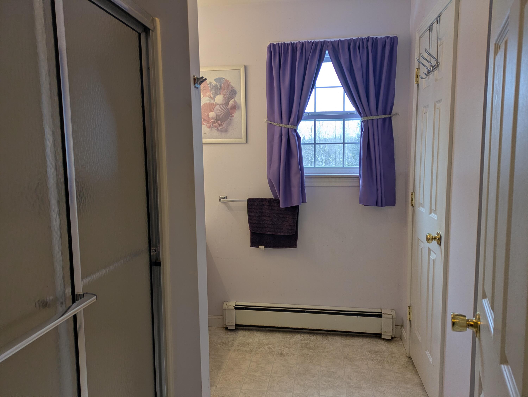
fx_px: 381
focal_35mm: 25
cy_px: 198
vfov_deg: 54.9
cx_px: 264
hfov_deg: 69.4
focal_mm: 5.43
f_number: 1.89
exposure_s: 1/120
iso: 51
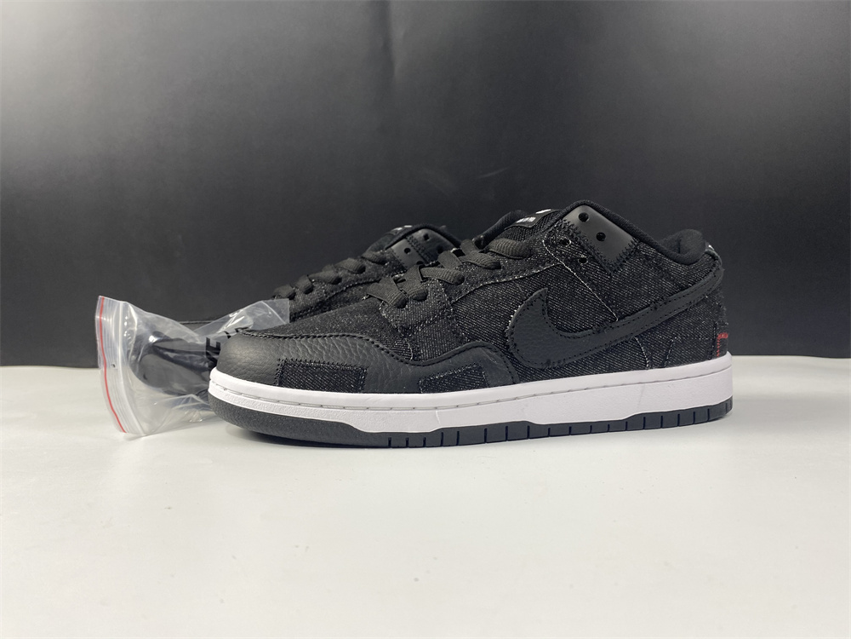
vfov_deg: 53.1
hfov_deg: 67.3
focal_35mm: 26
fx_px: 639
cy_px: 320
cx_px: 426
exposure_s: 1/100
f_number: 1.8
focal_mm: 4.25
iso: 64
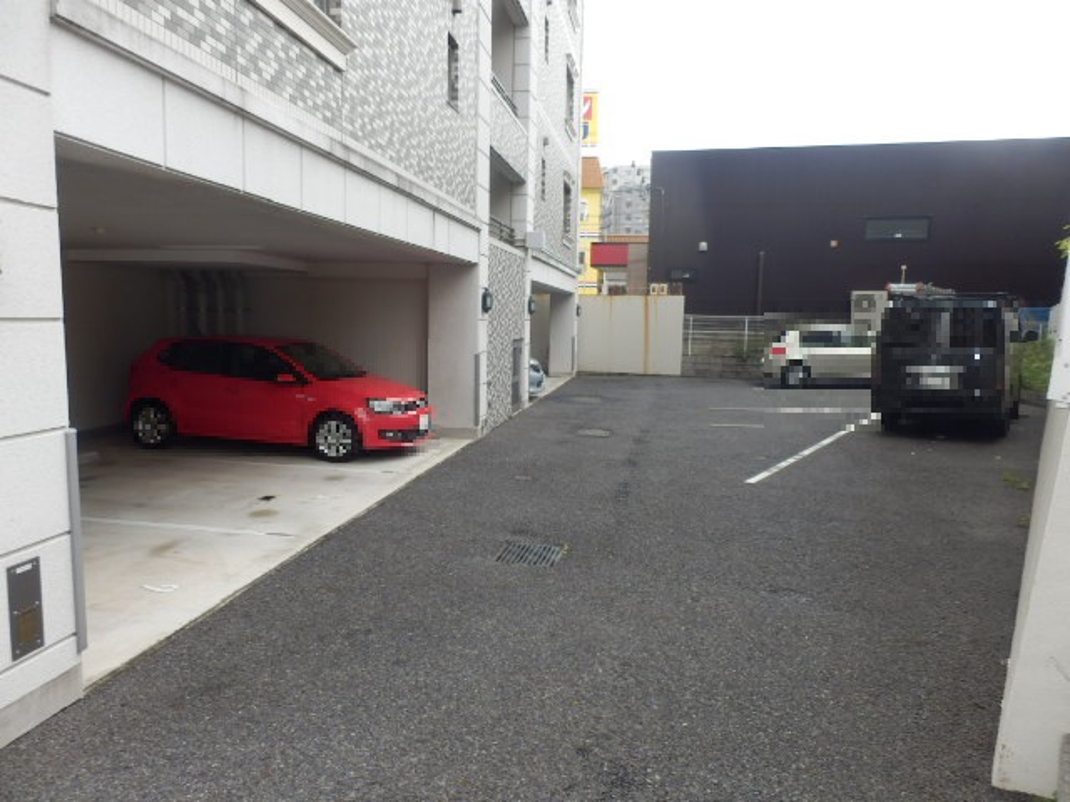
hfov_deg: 71.6
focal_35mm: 24
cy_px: 401
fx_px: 742
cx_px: 535
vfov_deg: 56.8
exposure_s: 1/100
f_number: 3
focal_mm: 4.2
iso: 80
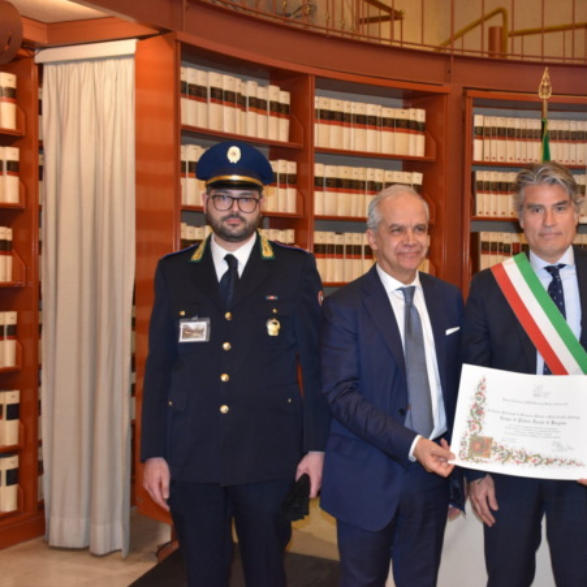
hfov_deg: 33.4
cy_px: 294
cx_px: 432
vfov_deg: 34.0
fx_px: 959
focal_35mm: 50
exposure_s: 1/60
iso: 1400
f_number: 3.8
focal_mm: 26
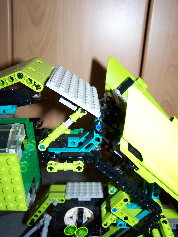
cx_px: 89
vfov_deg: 49.0
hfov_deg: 37.7
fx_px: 261
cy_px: 118
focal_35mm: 38
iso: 200
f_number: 2.8
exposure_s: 1/30
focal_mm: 6.3
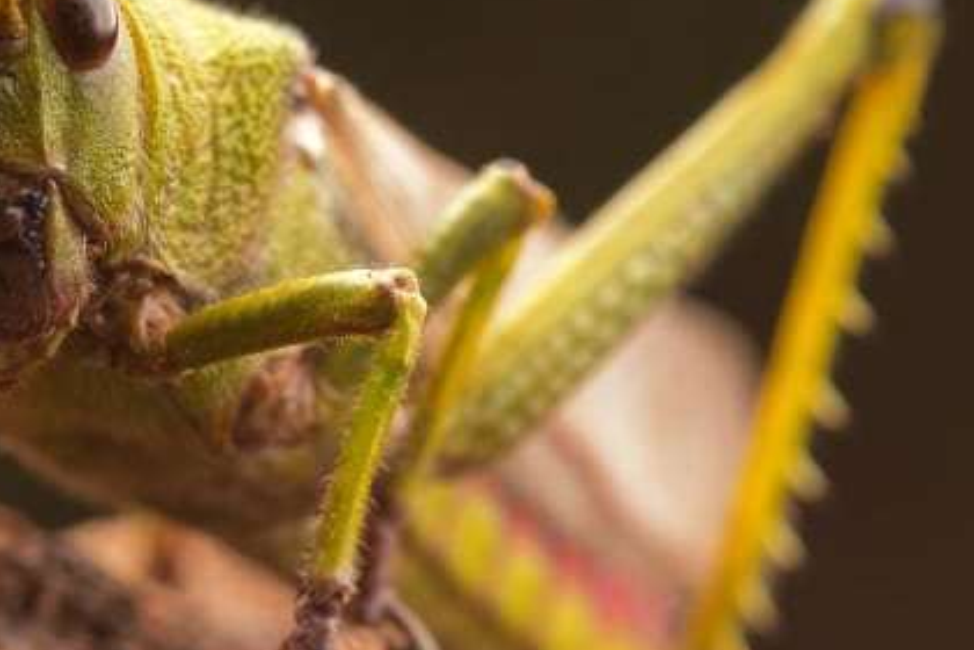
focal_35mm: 225
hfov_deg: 9.1
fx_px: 6087
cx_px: 209
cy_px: 251
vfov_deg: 6.1
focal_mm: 105
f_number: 10
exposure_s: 1/250
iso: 400
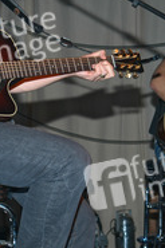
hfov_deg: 10.0
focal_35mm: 136
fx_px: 937
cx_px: 31
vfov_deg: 15.1
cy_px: 111
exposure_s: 1/60
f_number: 5
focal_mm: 42
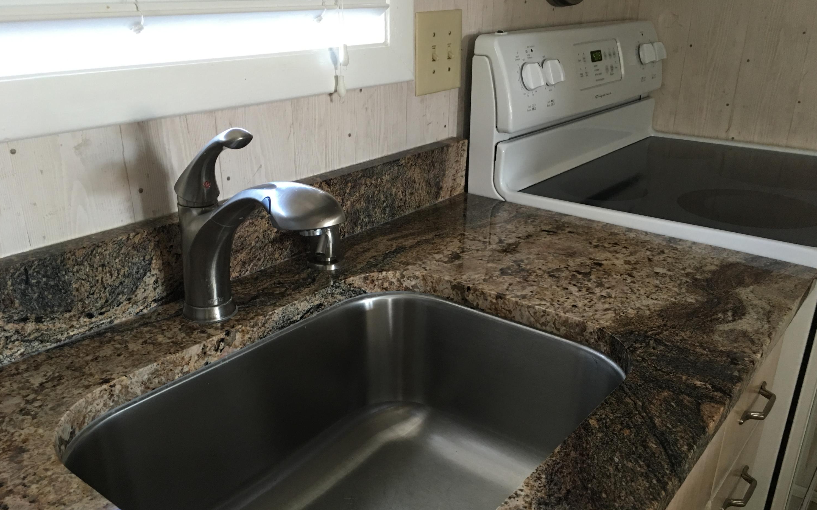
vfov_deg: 40.4
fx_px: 690
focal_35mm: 31
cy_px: 302
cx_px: 410
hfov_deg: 61.2
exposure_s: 1/15
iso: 64
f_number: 2.2
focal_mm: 4.15
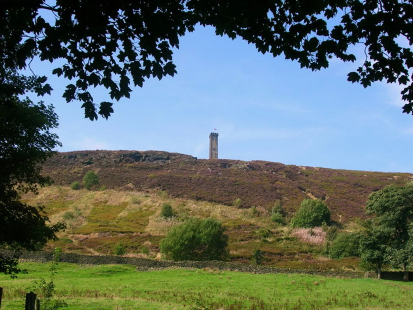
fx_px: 501
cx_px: 206
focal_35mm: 42
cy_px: 155
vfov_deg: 34.3
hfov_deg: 44.8
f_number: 5.2
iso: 50
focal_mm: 7
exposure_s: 1/195
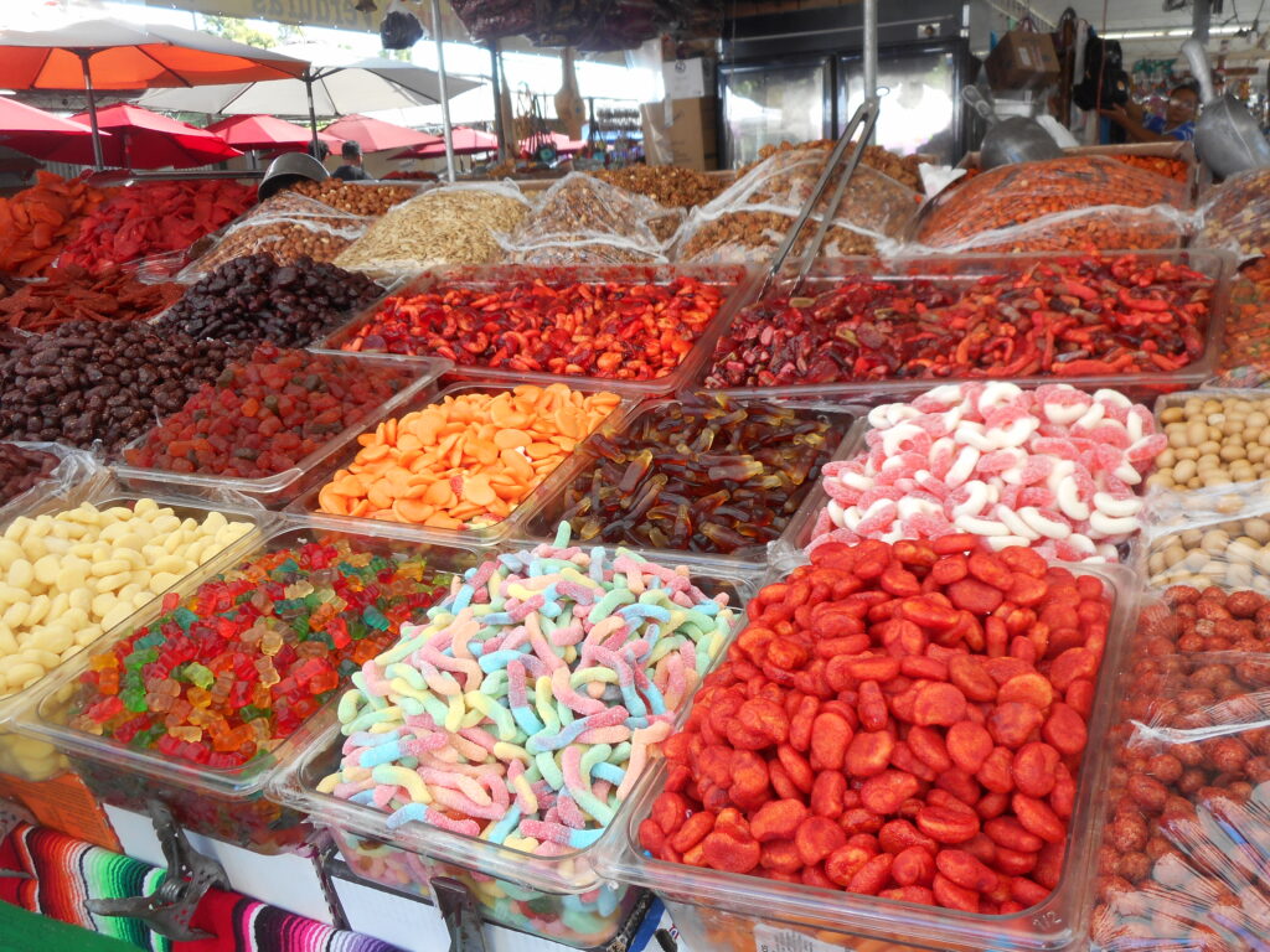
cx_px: 635
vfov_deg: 48.2
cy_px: 476
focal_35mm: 29
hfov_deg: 61.7
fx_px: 1064
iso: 80
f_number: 4
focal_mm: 5.2
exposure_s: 1/50
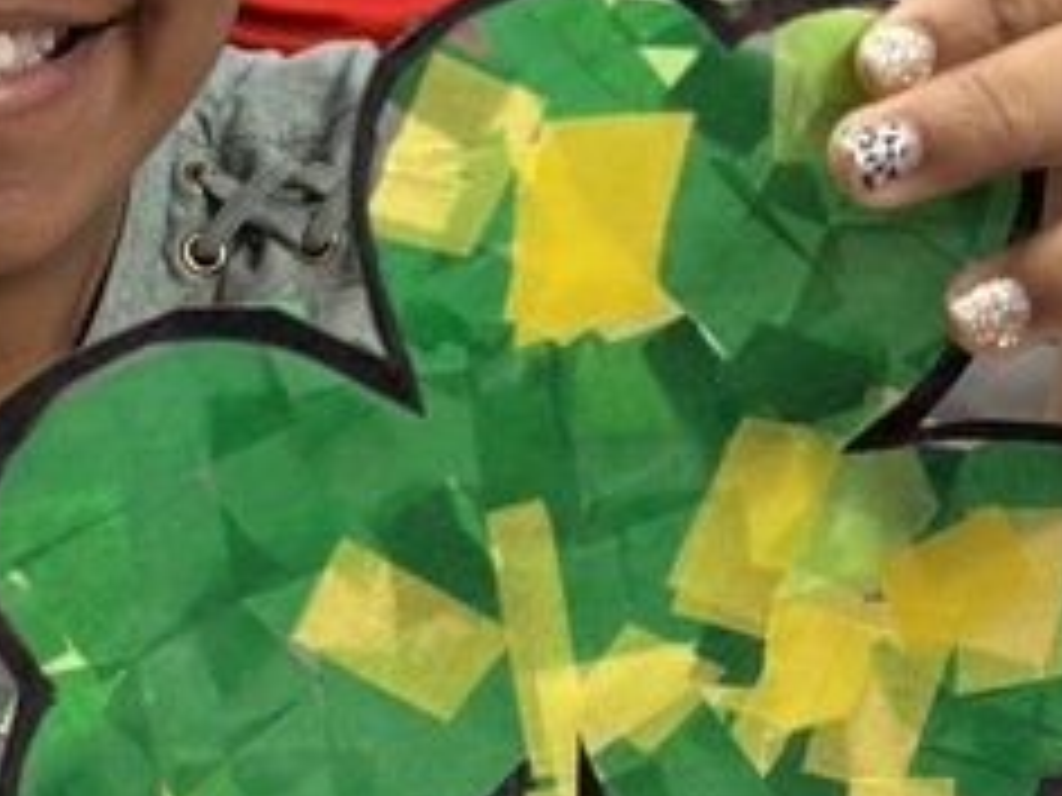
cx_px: 72
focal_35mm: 104
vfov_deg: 14.1
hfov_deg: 18.5
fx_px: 3191
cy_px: 130
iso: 200
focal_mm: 6.76
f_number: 1.78
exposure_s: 1/60
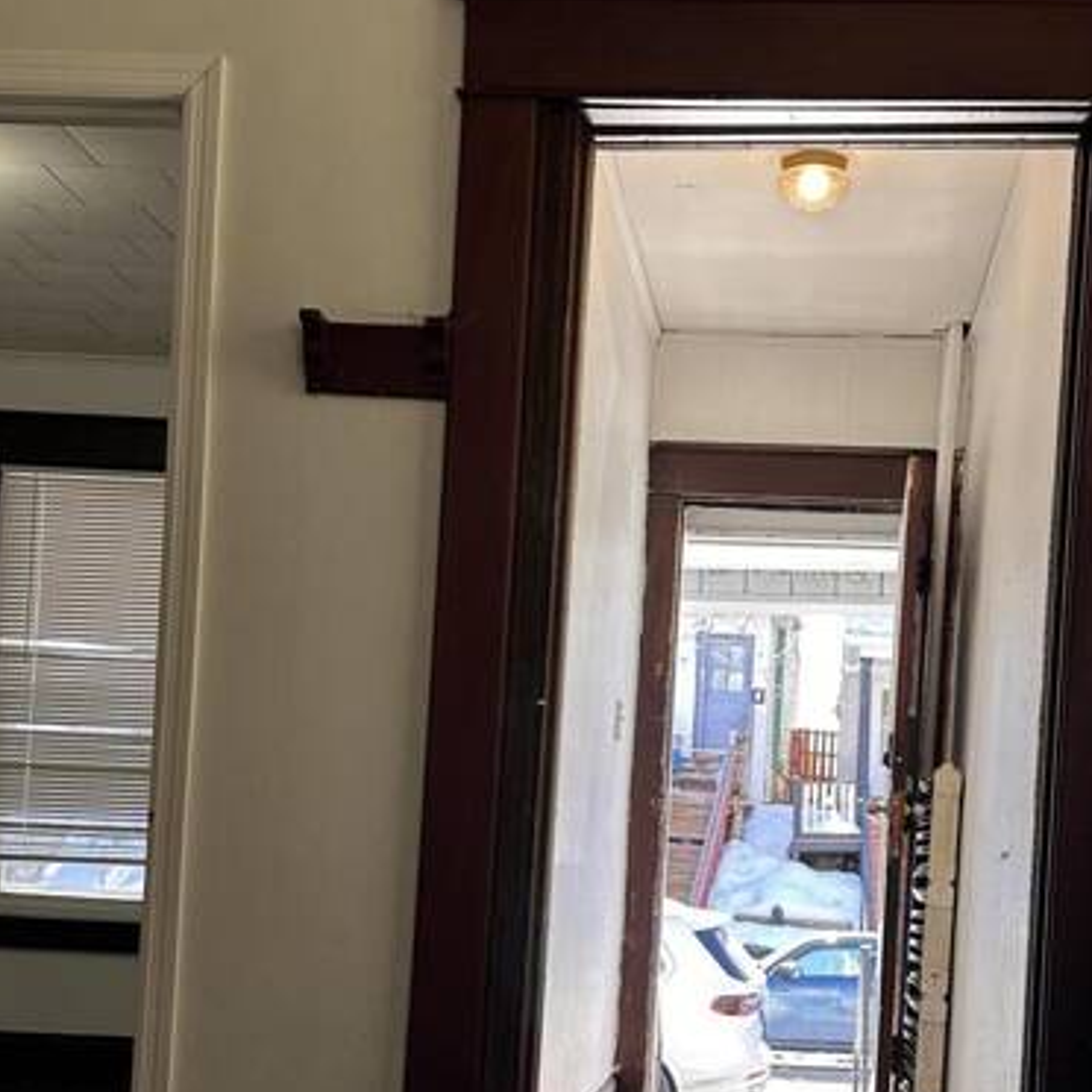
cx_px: 693
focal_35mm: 57
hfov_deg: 29.9
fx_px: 2034
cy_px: 810
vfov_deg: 29.6
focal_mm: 6.86
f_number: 1.78
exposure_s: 1/161
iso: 64
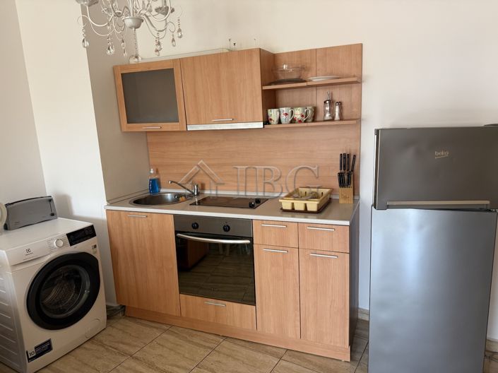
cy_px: 186
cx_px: 249
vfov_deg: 56.8
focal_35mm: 24
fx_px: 345
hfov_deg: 71.6
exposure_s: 1/69
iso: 200
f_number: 1.78
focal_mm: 6.76
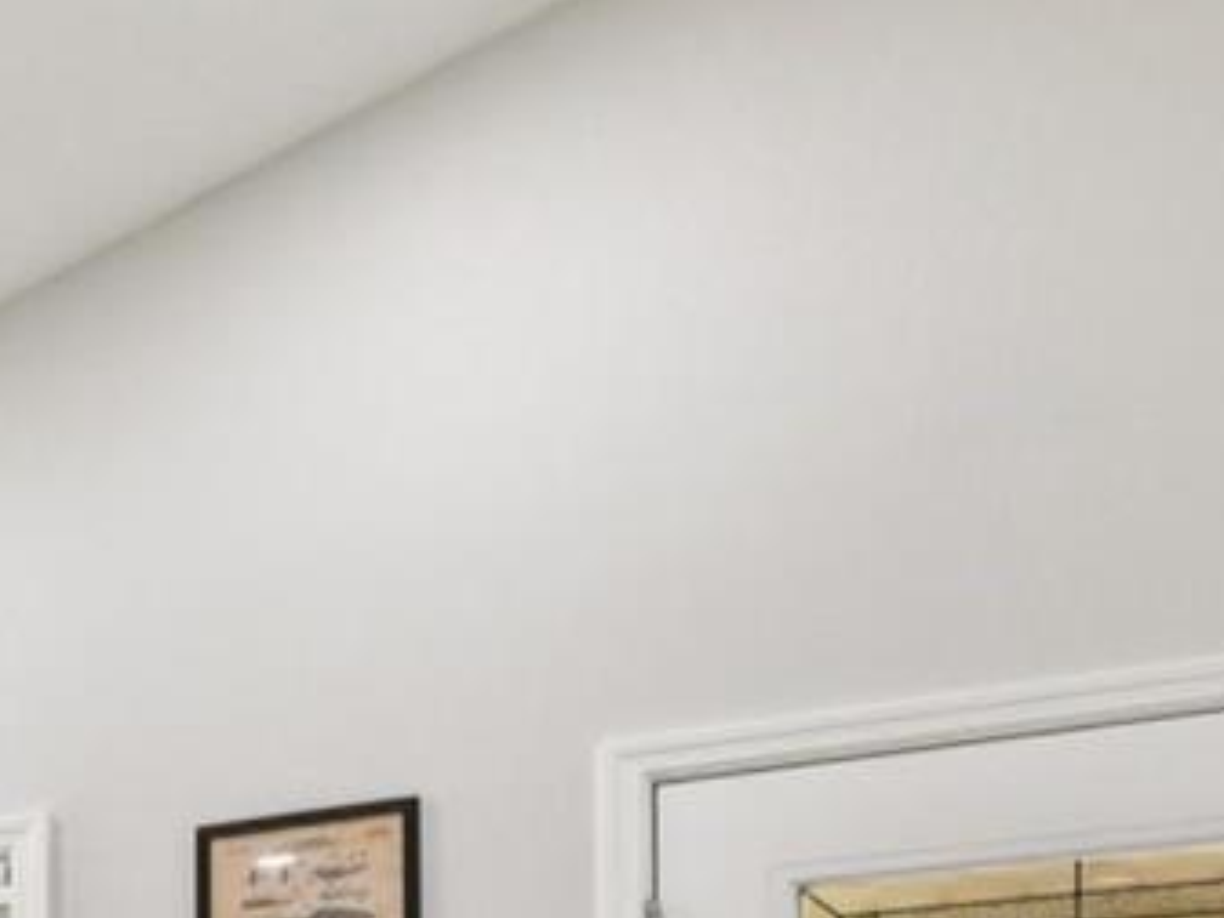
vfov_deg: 19.8
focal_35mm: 64
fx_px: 2263
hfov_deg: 20.0
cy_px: 1384
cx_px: -1082
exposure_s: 1/13
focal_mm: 14
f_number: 8
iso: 400
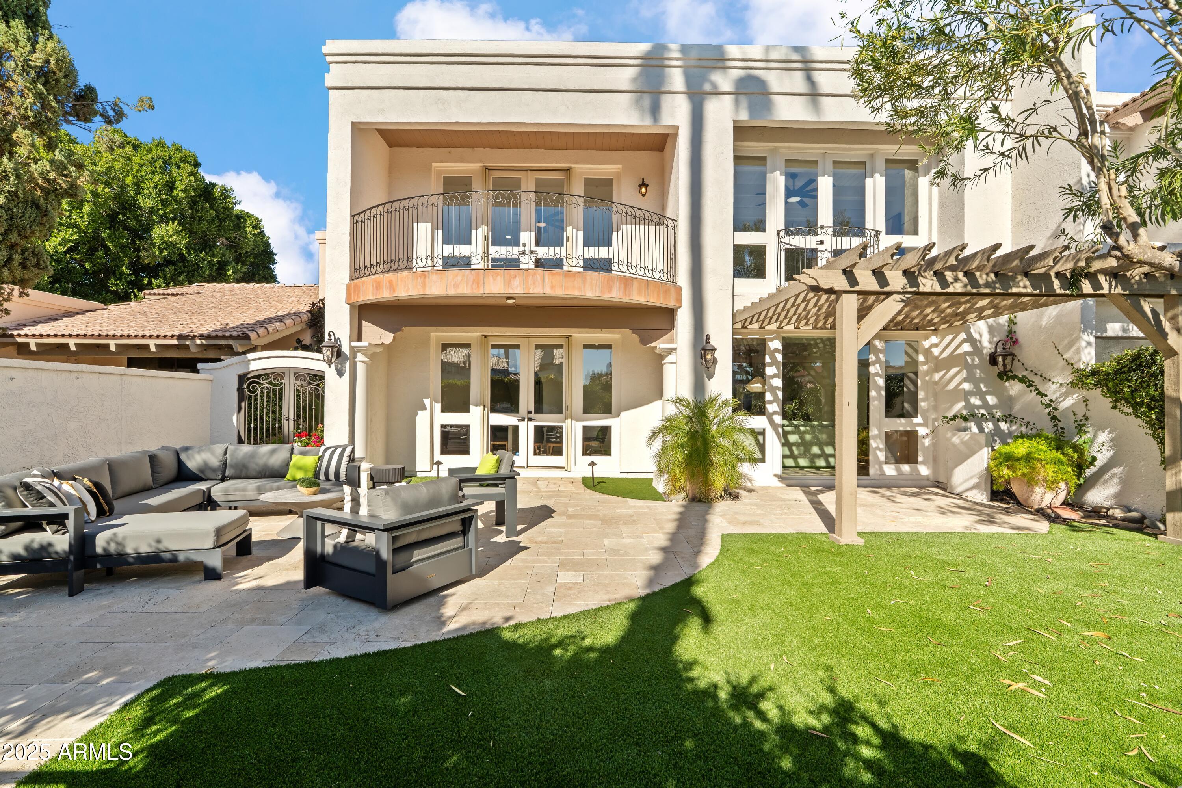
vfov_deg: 73.7
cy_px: 394
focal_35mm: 16
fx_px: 525
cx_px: 591
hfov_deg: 96.7
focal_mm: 16
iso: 800
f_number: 8
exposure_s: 1/1000
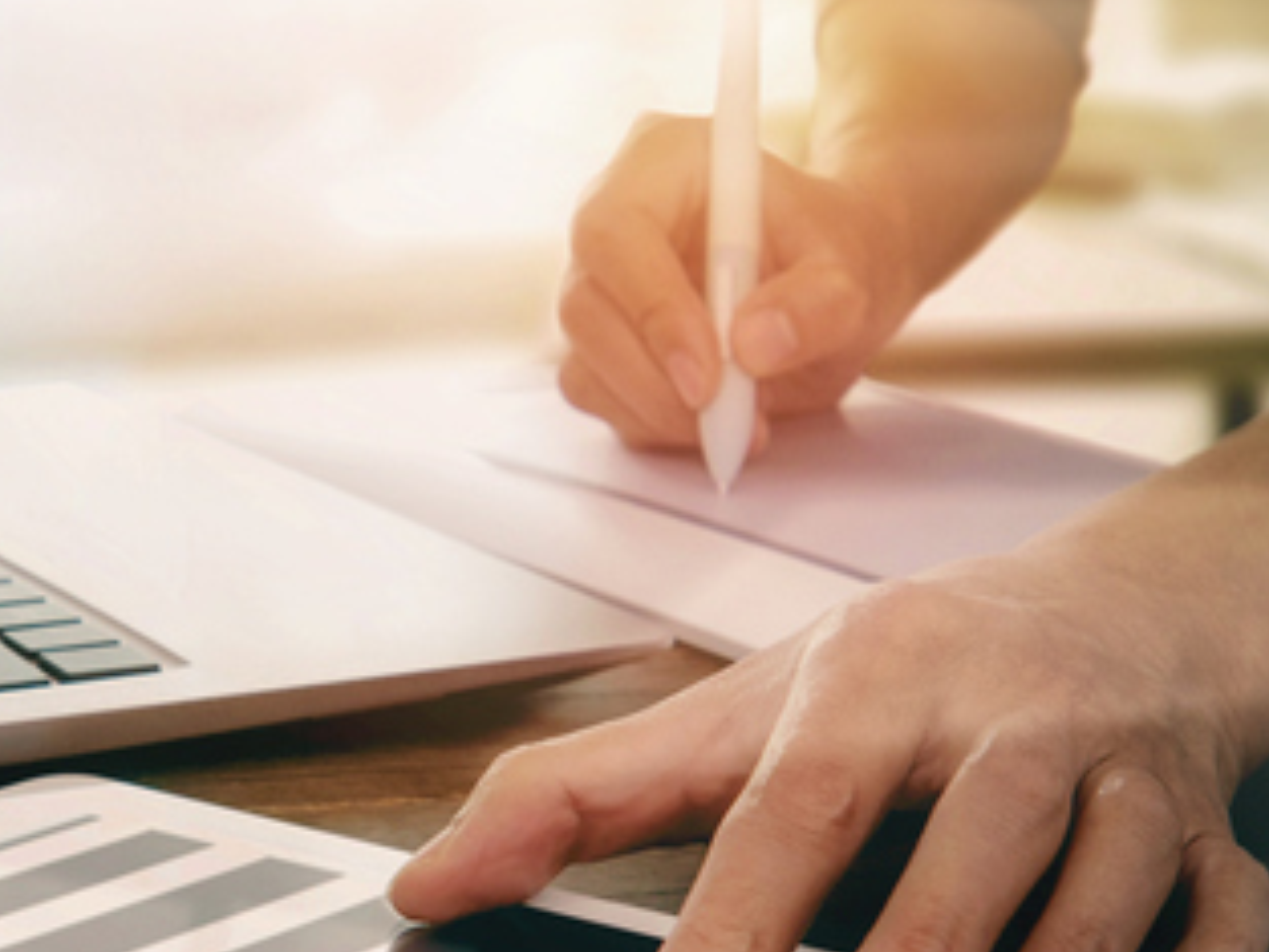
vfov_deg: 18.3
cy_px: 697
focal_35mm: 80
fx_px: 2934
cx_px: 172
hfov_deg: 23.9
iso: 200
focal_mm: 24
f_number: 5
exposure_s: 1/50
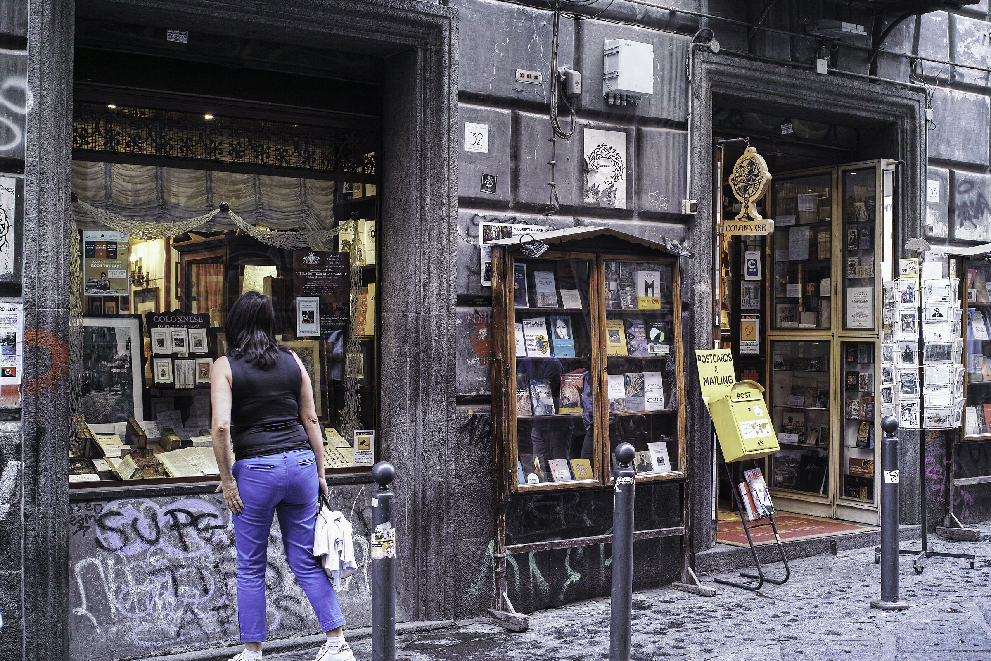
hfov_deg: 43.6
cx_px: 496
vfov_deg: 29.9
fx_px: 1239
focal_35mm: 45
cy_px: 330
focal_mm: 30
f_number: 3.5
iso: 400
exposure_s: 1/125
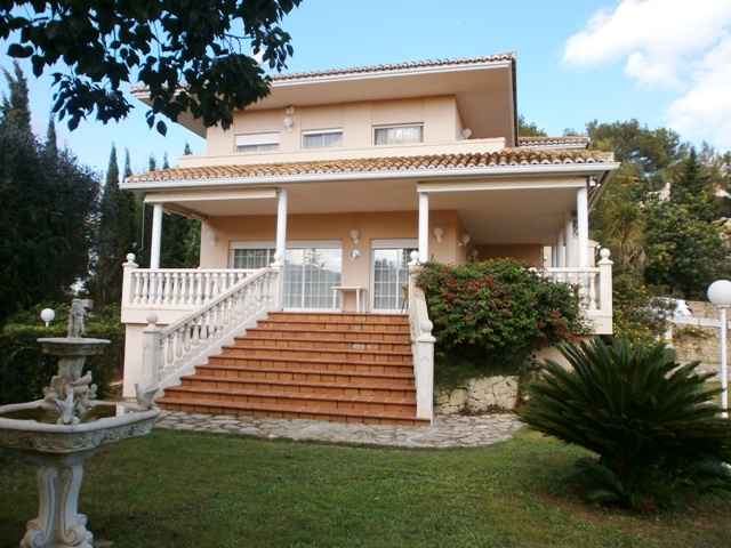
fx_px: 570
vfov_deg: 51.4
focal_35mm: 27
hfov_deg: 65.3
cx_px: 366
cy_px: 274
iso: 100
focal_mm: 4.8
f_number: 2.9
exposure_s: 1/500
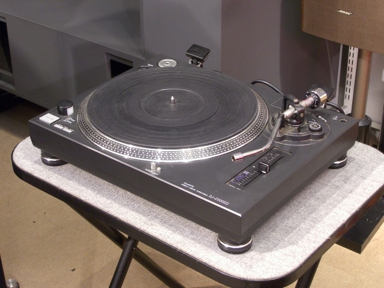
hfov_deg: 28.6
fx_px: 754
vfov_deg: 21.6
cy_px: 144
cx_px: 192
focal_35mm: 68
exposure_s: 1/8
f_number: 4
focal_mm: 14.2
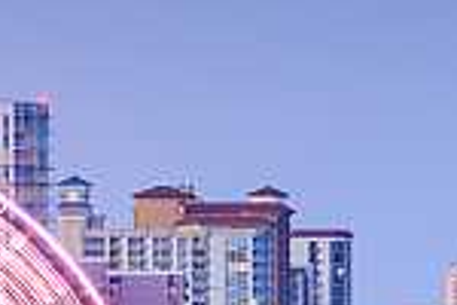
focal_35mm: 931
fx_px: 11818
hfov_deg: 2.2
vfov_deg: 1.5
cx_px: 177
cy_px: 560
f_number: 11
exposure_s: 20
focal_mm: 200
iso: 64
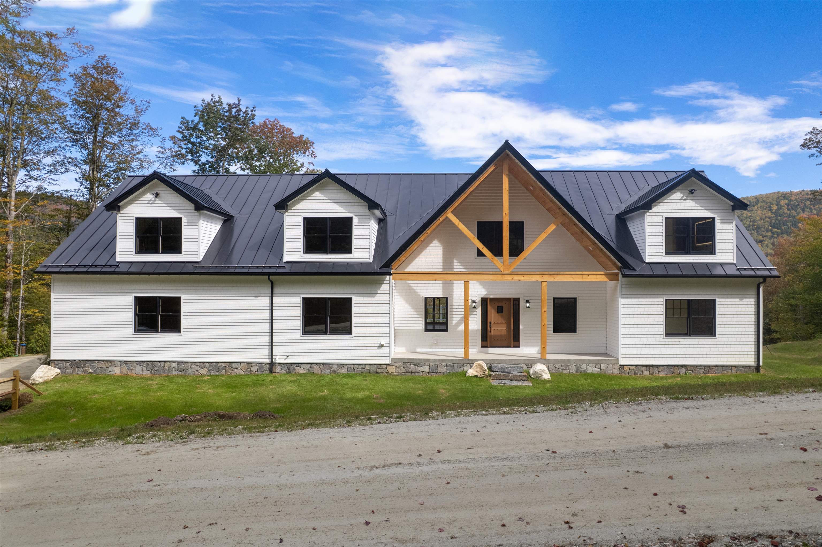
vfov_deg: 57.2
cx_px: 411
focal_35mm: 22
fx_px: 502
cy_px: 274
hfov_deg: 78.6
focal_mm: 8.38
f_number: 2.8
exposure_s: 1/160
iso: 130
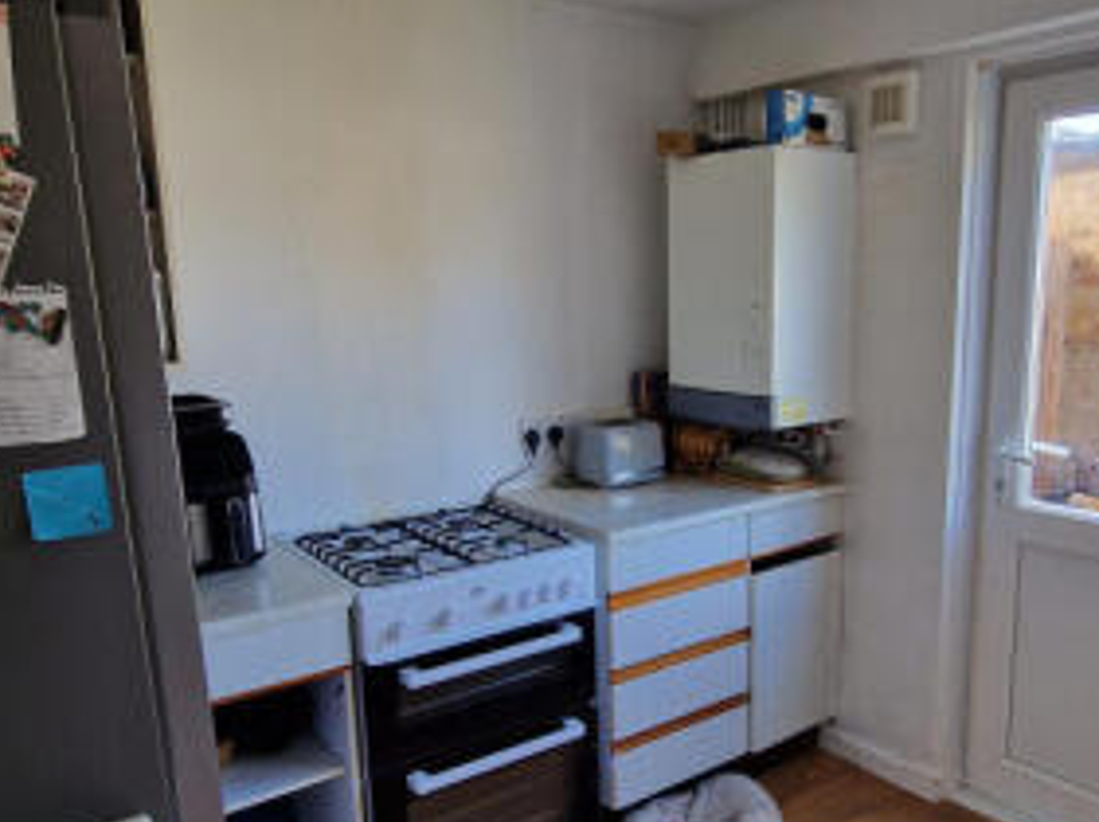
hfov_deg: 64.7
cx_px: 671
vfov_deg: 51.0
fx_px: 856
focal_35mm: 27
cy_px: 476
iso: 50
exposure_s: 1/50
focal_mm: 2.2
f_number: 2.2
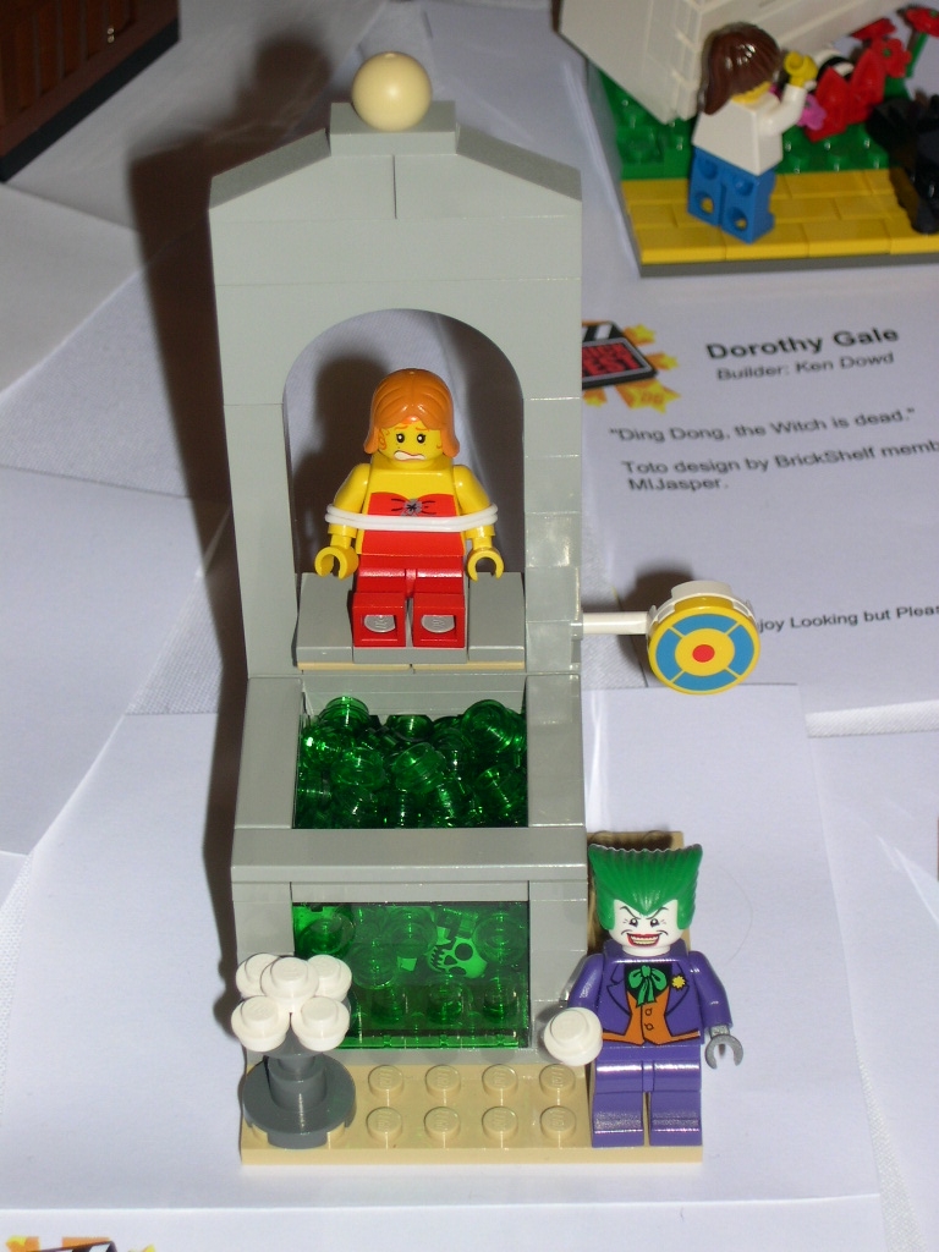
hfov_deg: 17.0
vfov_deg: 22.5
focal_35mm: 87
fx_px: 3147
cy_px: 626
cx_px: 470
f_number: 4.4
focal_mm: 18.4
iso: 100
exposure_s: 1/60
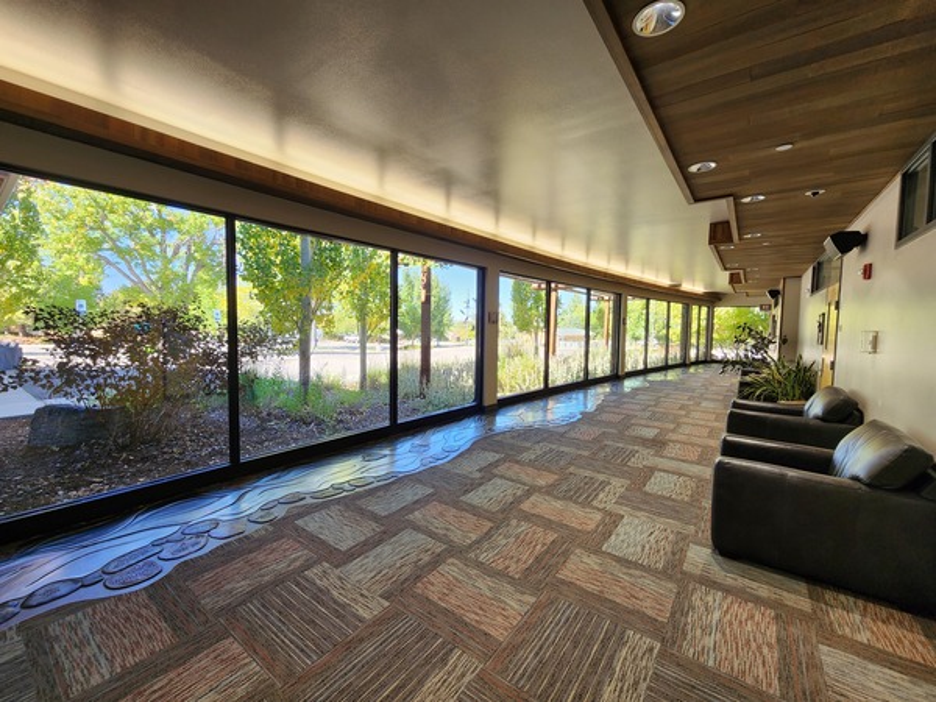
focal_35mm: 13
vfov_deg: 89.9
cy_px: 351
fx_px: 352
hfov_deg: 106.2
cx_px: 468
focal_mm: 2.2
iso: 64
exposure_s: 1/60
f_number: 2.2
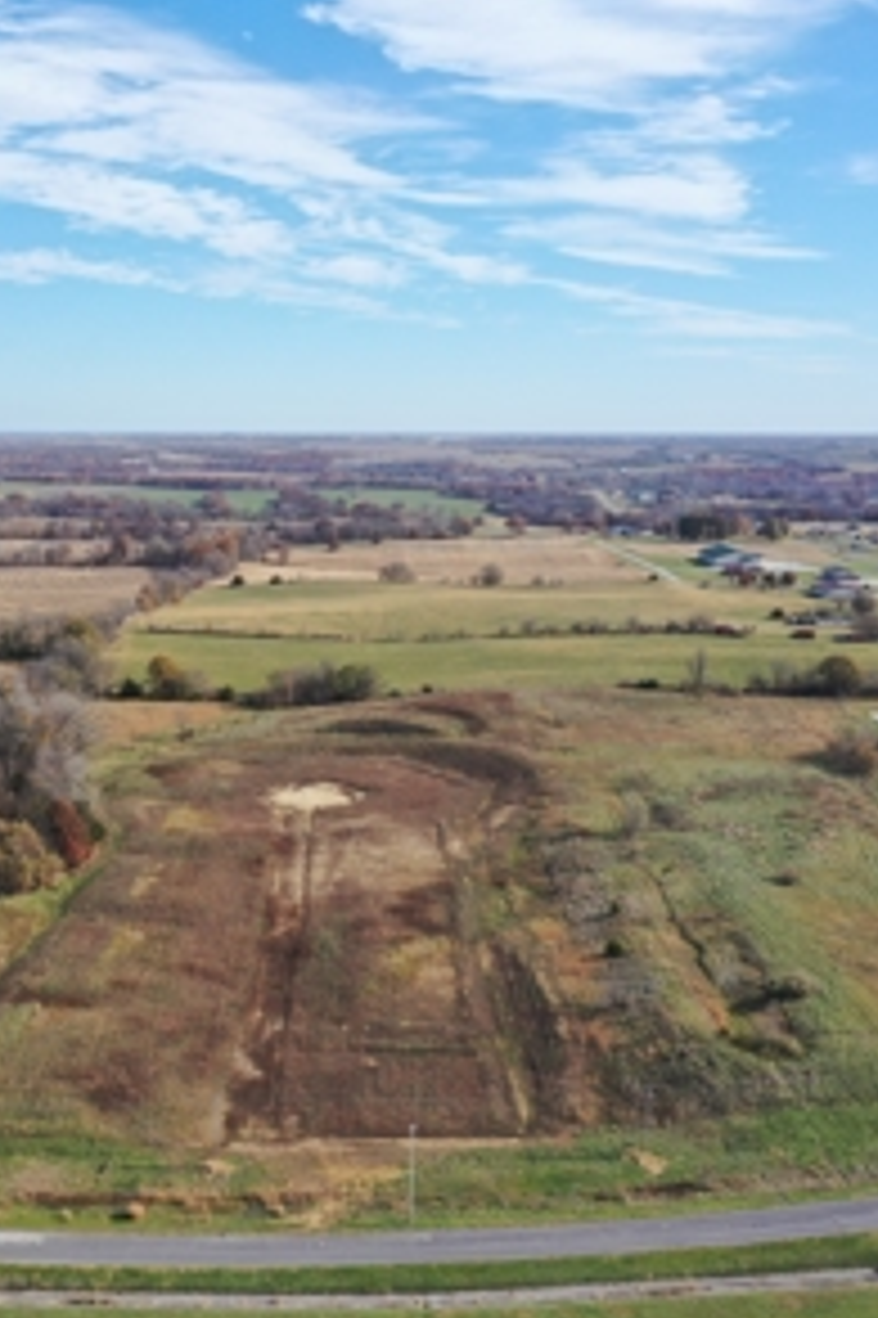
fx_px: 1575
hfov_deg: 30.6
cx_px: 207
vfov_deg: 45.5
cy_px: 670
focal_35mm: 43
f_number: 5.6
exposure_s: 1/400
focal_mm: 10.26
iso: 100
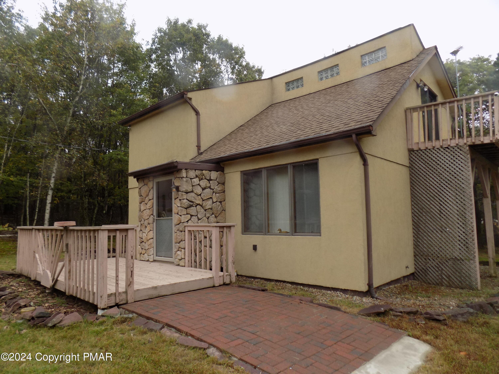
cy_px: 187
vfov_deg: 58.9
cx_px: 250
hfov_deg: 73.9
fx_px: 332
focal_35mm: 23
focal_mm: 4
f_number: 3.1
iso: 80
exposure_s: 1/125
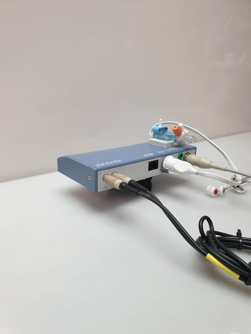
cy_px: 167
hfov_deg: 53.1
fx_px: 251
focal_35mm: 26
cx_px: 126
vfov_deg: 67.3
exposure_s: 1/50
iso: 125
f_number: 2.4
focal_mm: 4.3
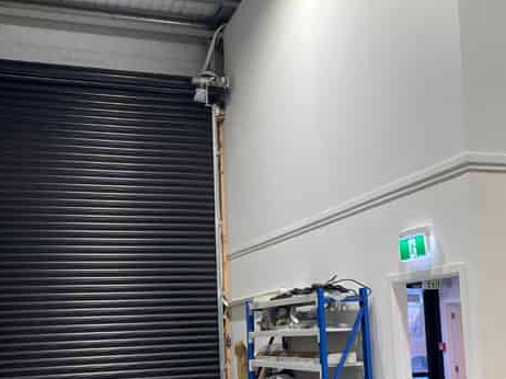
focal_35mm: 37
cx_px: 260
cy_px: 243
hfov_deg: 50.2
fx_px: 541
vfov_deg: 38.3
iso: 100
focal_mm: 4.2
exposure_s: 1/100
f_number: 1.6
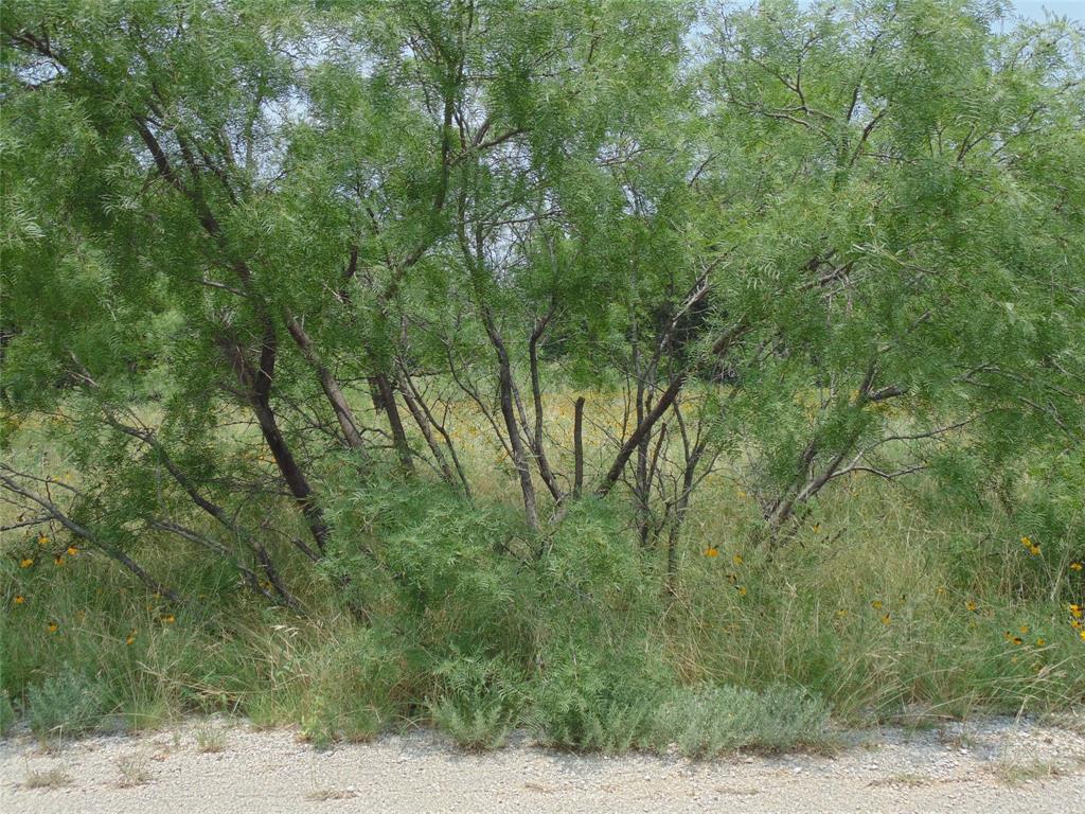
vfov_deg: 35.1
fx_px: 1285
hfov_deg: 45.8
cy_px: 407
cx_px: 542
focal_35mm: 41
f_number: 3.6
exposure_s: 1/640
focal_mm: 7.4
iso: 80
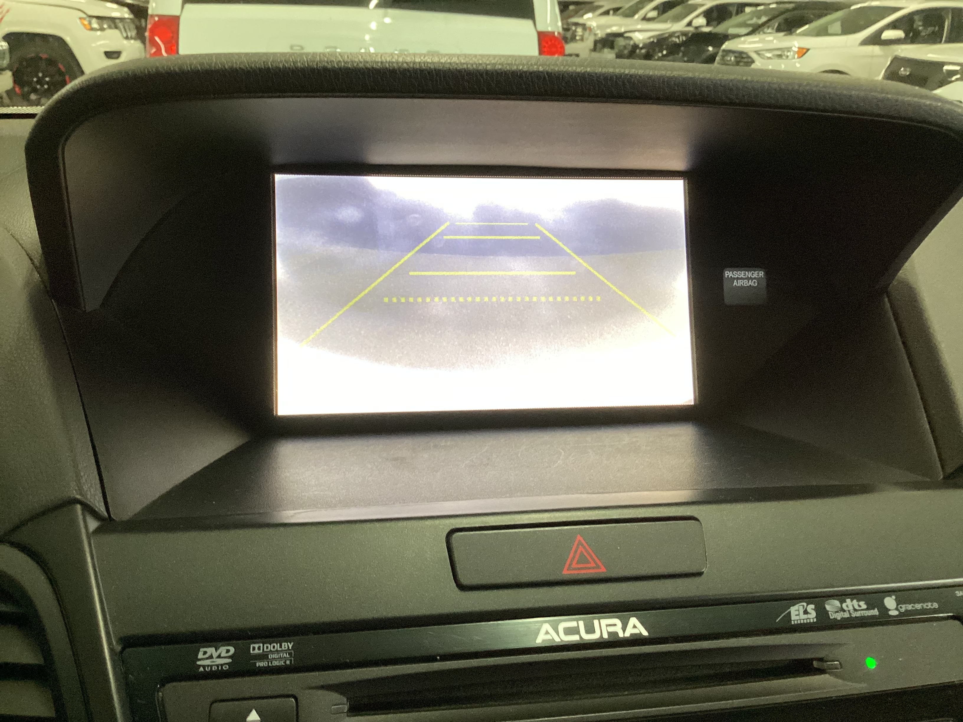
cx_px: 482
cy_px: 361
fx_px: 862
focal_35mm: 31
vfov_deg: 45.4
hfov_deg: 58.4
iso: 100
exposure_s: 1/50
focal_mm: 3.3
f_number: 2.4
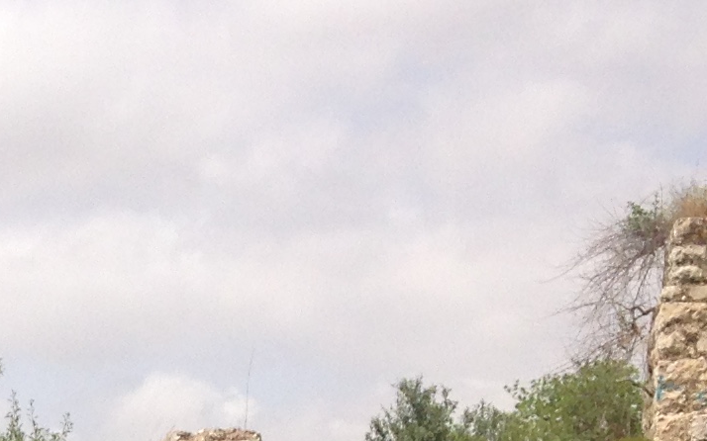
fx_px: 3082
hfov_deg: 12.6
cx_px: -243
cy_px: 1036
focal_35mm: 160
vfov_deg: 7.7
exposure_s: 1/2008
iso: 50
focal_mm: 4.12
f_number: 2.4
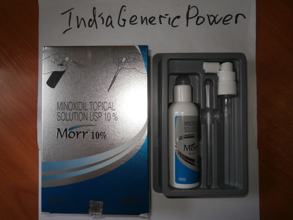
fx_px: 220
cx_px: 146
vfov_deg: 53.1
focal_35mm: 26
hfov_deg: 67.3
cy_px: 110
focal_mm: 4.7
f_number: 2.8
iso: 200
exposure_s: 1/30
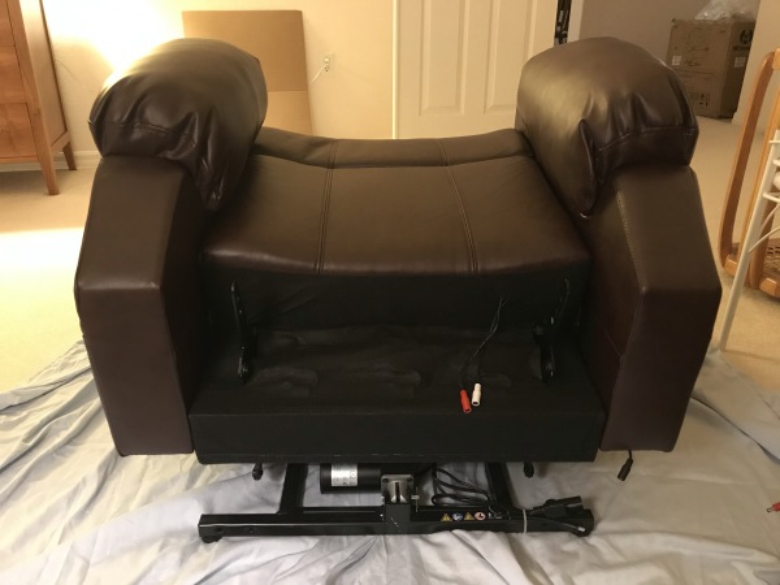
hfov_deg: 63.4
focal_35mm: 28
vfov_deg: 49.7
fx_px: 631
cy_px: 292
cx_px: 390
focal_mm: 3.99
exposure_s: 1/4
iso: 100
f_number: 1.8
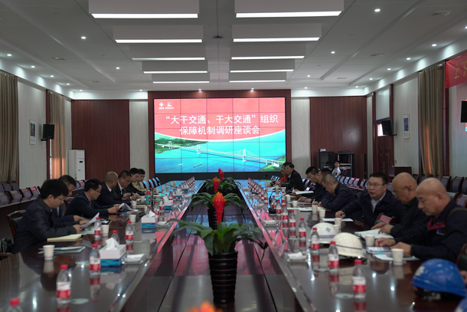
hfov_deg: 41.1
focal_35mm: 48
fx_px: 623
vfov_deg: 28.1
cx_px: 234
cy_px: 156
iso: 1250
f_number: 3.2
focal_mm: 48
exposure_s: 1/200
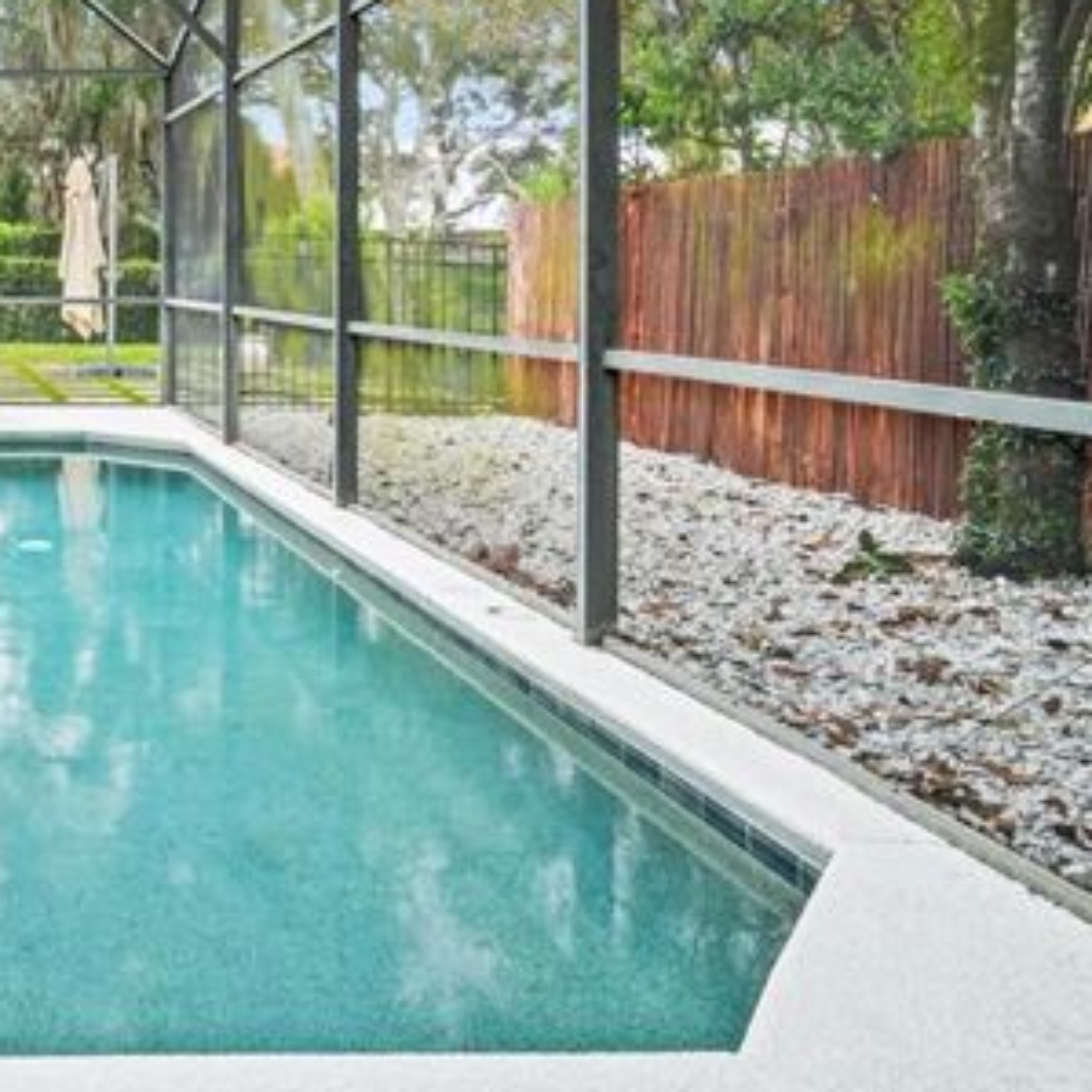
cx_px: -64
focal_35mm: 33
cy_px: 279
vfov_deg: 47.9
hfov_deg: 41.4
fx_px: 1178
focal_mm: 11
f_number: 8
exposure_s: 1/3
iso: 100
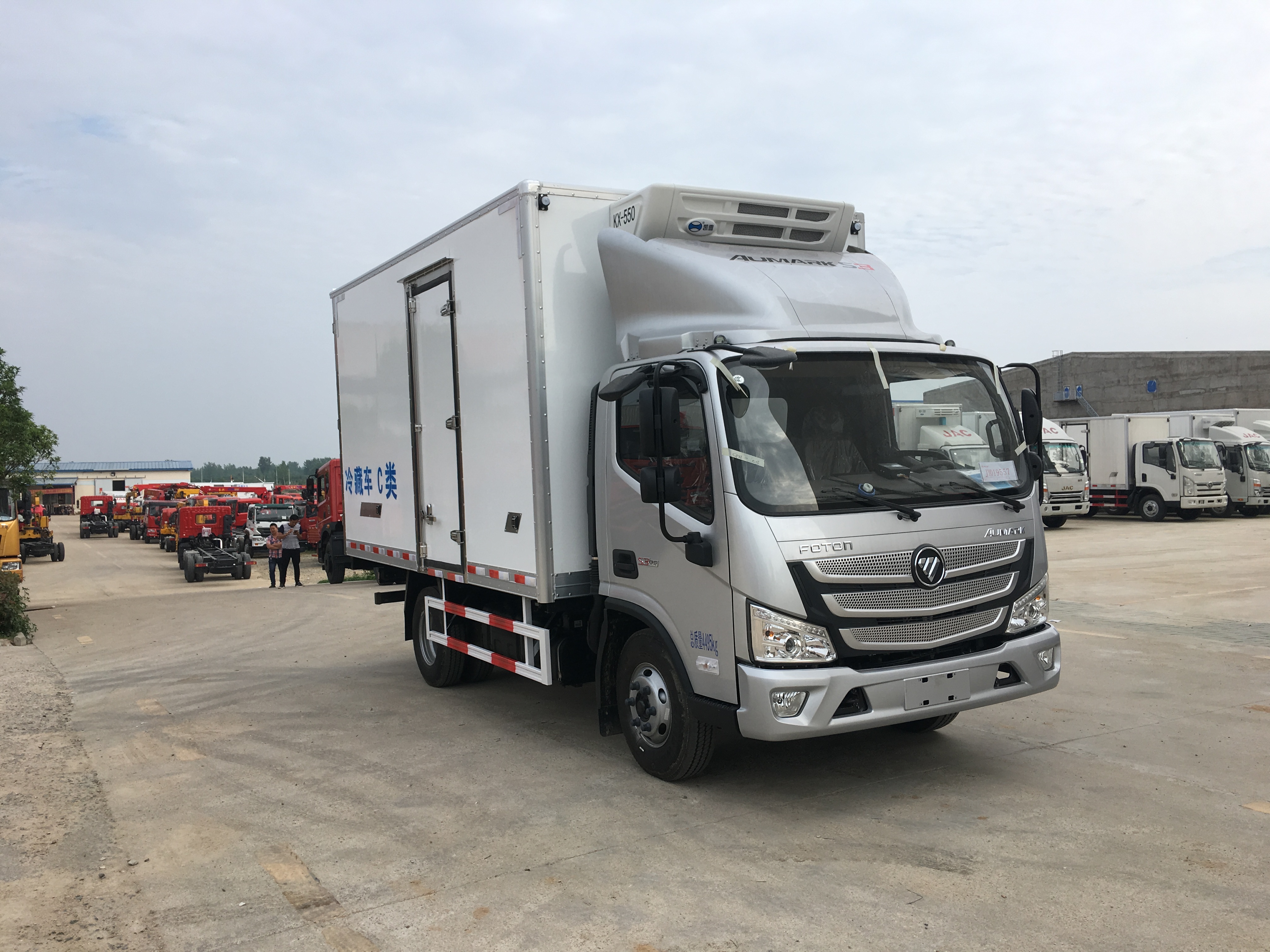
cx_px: 635
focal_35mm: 29
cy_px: 476
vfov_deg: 48.2
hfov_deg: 61.7
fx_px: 1064
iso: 25
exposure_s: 1/680
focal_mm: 4.15
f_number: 2.2
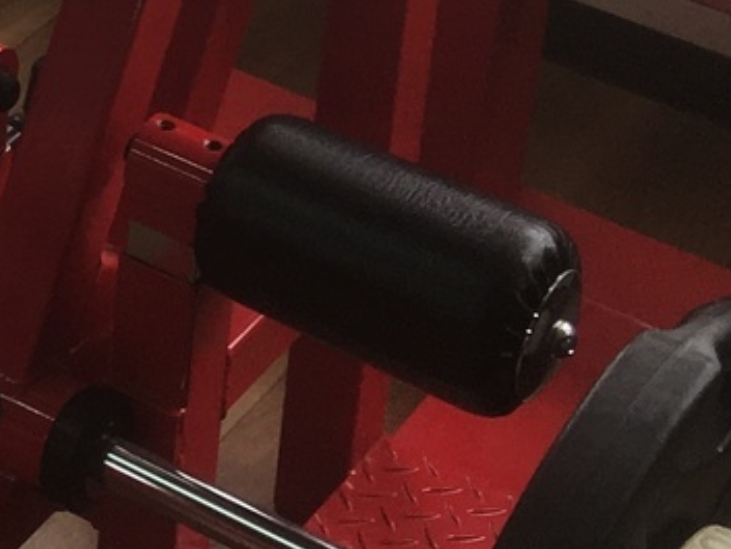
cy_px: -290
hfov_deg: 12.4
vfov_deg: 9.7
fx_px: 3126
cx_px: -524
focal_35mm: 148
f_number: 2.2
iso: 25
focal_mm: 4.15
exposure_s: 1/60
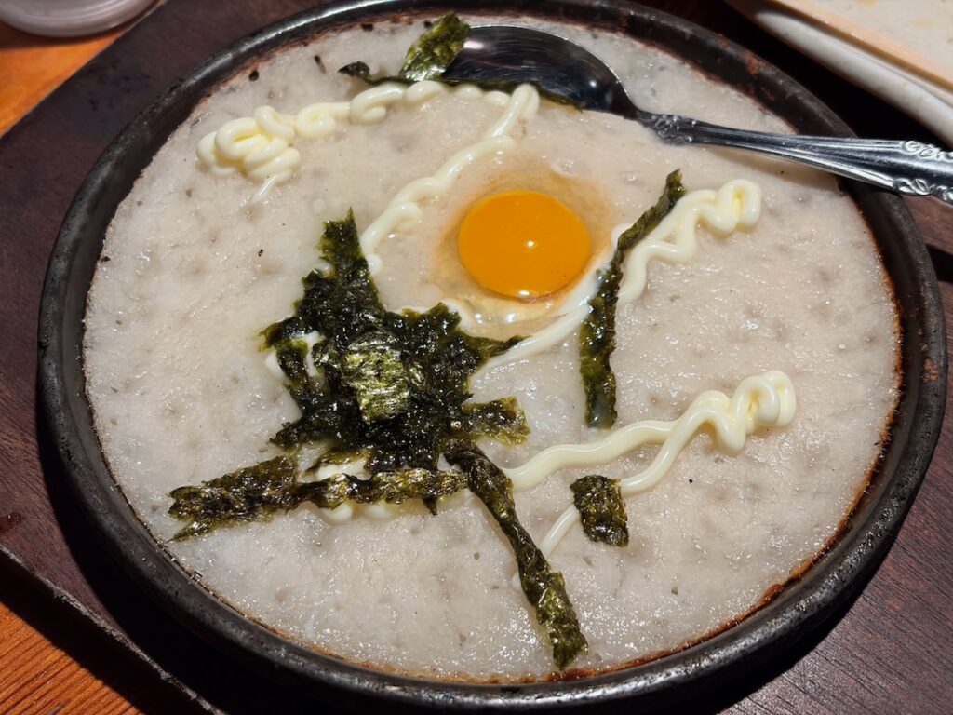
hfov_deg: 36.8
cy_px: 358
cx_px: 476
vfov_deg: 28.0
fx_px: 1432
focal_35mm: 52
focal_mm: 5.96
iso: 50
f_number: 1.6
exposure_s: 1/50
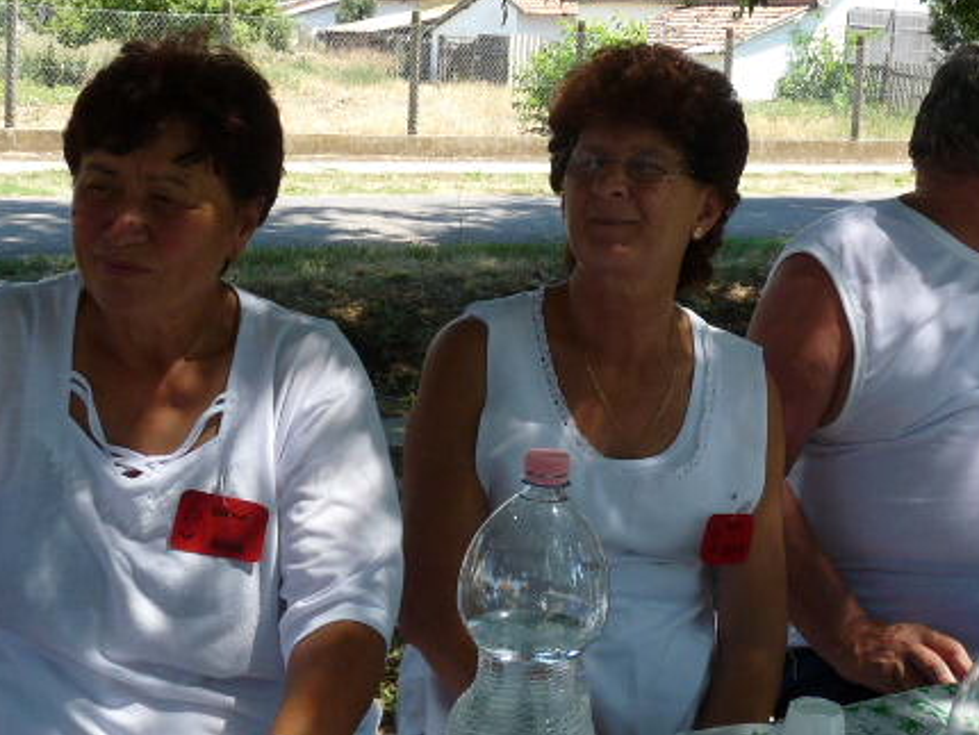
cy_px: 316
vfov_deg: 24.0
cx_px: 494
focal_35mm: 61
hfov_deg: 31.7
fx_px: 1726
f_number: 4
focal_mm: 4.8
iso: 100
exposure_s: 1/160
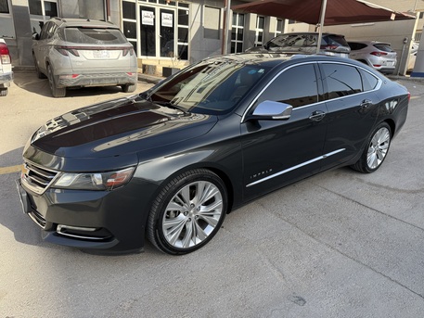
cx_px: 212
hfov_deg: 71.6
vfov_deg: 56.8
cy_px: 159
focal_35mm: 24
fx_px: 294
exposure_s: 1/1337
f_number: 1.78
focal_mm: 6.76
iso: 100
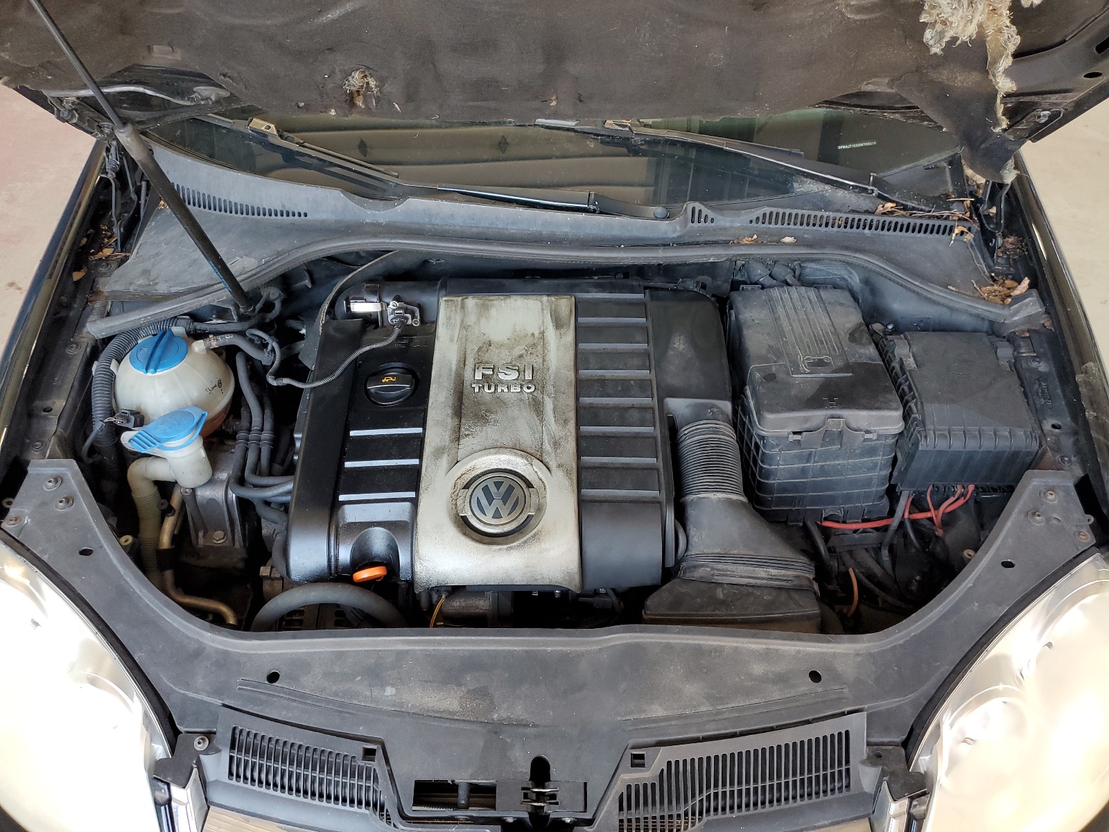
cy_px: 416
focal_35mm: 26
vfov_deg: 53.1
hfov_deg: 67.3
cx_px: 554
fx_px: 833
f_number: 1.5
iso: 87
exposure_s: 1/120
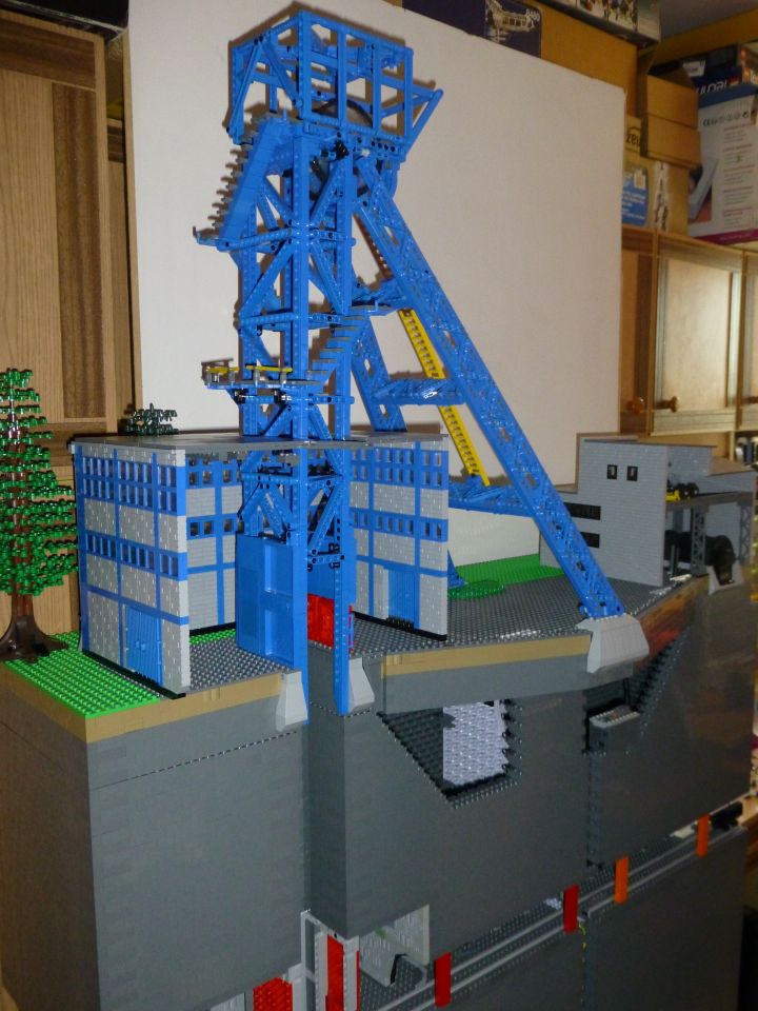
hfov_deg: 46.8
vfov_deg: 60.0
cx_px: 379
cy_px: 506
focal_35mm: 30
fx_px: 876
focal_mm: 5.4
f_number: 3.6
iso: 500
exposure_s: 1/30
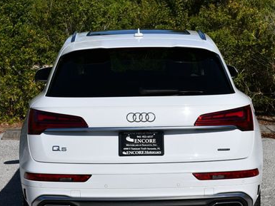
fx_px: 763
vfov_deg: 15.4
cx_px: 127
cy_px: 103
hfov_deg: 20.4
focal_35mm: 96
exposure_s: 1/400
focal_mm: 30
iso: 100
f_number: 10
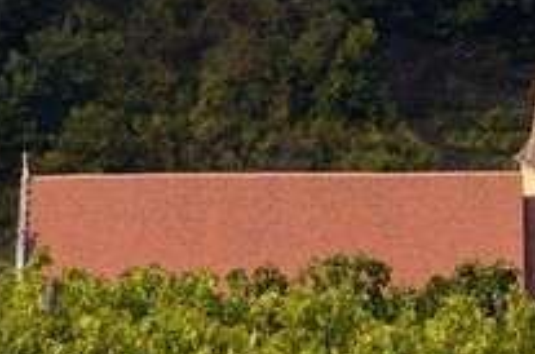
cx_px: -910
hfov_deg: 2.6
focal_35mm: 790
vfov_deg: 1.7
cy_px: -592
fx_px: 11713
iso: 200
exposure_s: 1/200
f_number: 9
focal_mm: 102
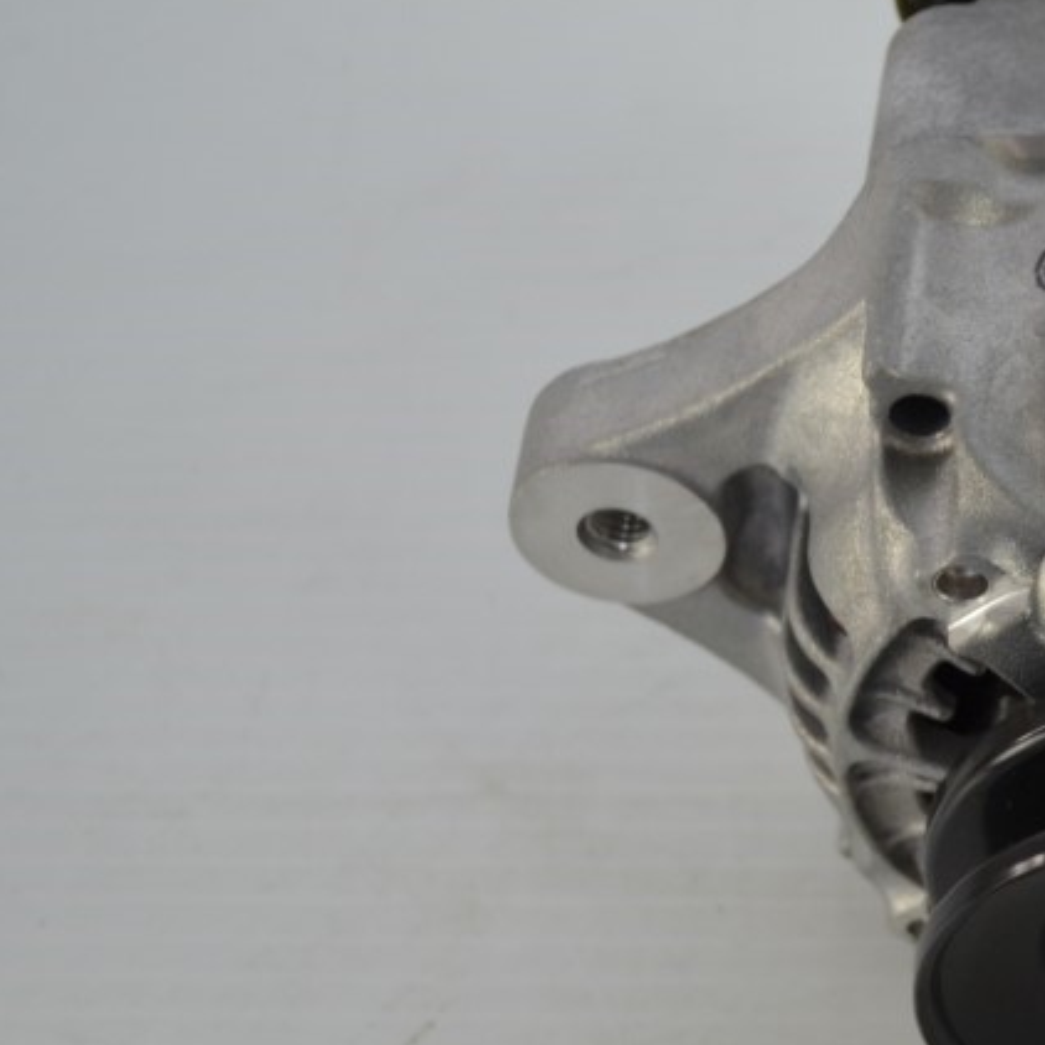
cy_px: 617
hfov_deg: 19.4
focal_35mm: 84
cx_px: 1263
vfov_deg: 20.6
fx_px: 2869
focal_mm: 24
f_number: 4
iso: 560
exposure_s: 1/60
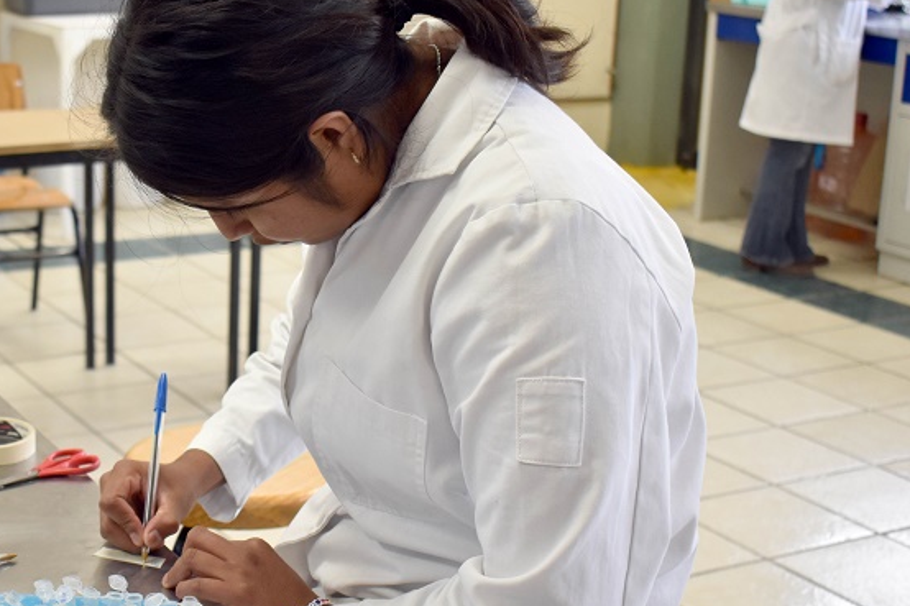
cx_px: 230
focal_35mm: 66
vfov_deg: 20.7
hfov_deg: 30.1
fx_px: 1663
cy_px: 301
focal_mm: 27
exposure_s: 1/160
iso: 800
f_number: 4.5
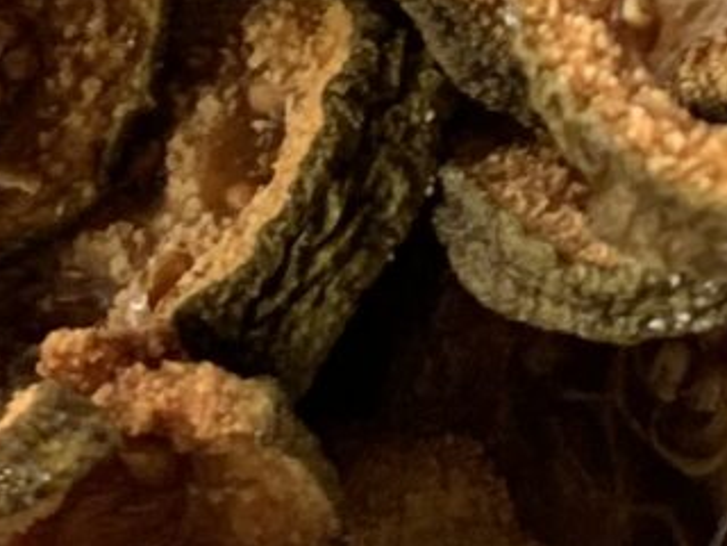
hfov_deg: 9.5
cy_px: -994
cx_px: 691
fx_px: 4368
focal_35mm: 208
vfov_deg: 6.6
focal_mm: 4.25
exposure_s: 1/119
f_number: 1.8
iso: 100
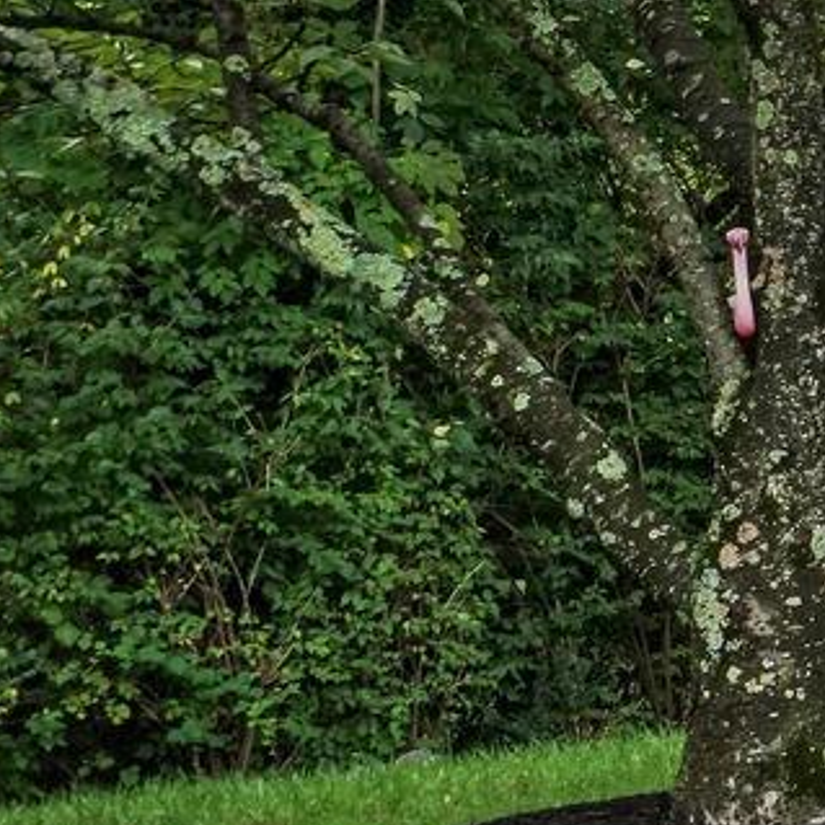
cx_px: 2206
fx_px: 4341
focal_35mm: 161
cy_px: -253
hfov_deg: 9.3
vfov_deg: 10.6
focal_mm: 35
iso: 800
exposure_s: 1/160
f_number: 9
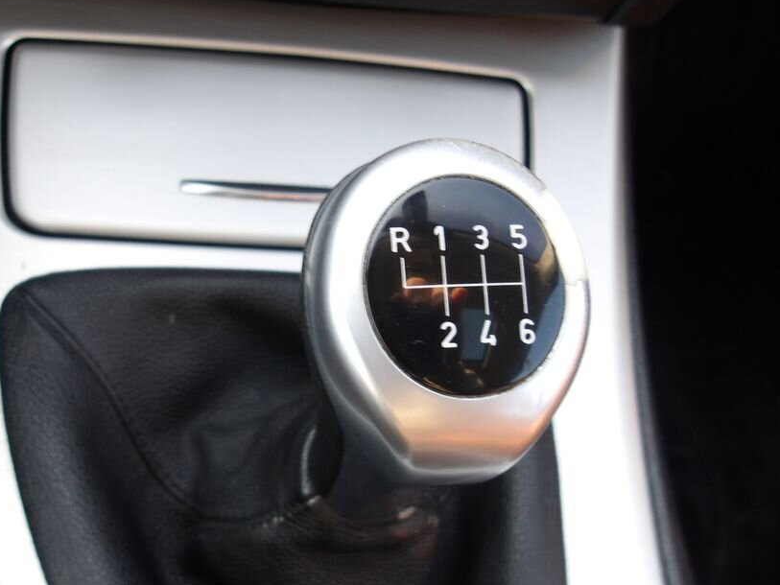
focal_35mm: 34
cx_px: 345
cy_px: 327
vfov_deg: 41.7
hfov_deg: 53.8
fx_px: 766
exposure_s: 1/55
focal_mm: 4.9
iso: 100
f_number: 3
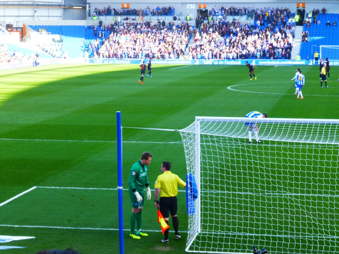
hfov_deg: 19.3
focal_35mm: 102
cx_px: 170
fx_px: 999
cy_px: 127
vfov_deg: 14.5
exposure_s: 1/80
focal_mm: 18.2
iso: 160
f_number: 5.3
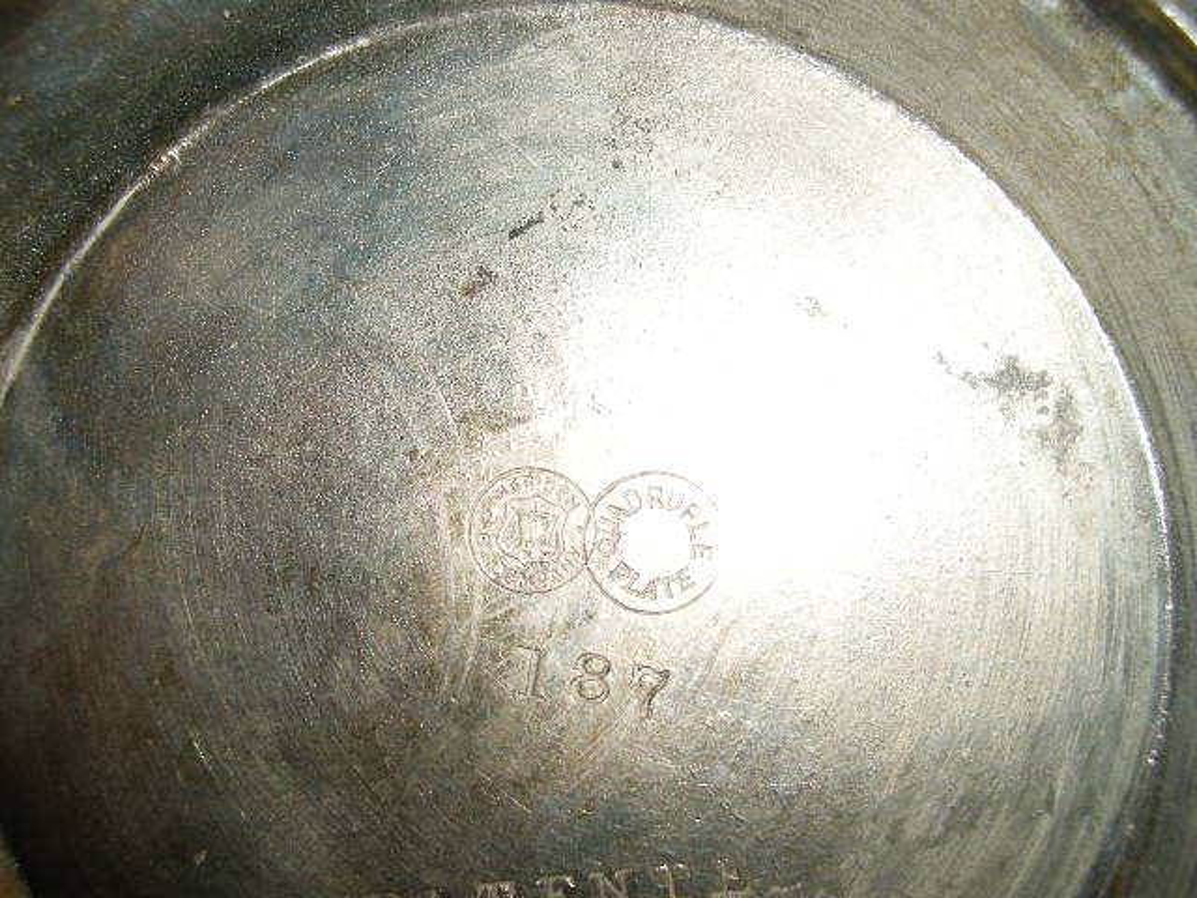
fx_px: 1279
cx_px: 598
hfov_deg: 50.1
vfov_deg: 38.7
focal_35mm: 37
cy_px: 449
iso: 64
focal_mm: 7.9
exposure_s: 1/60
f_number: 8
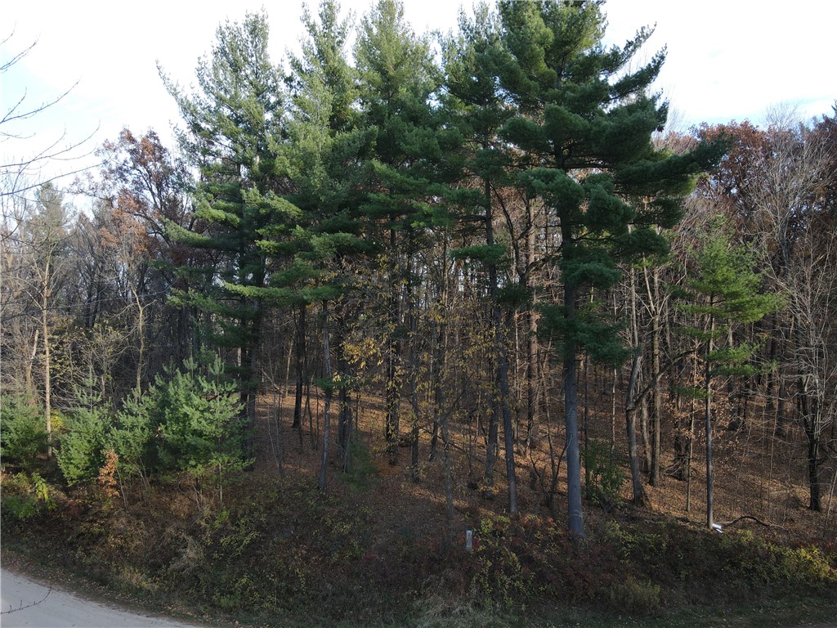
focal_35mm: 24
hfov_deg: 71.6
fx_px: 580
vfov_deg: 56.8
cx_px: 418
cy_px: 314
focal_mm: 4.5
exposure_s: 1/100
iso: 100
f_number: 2.8
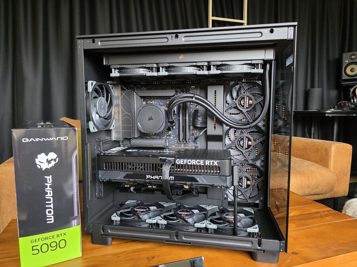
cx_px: 178
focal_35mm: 23
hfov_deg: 73.9
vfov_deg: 58.9
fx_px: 237
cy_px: 134
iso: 800
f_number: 1.7
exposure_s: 1/100
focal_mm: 6.3
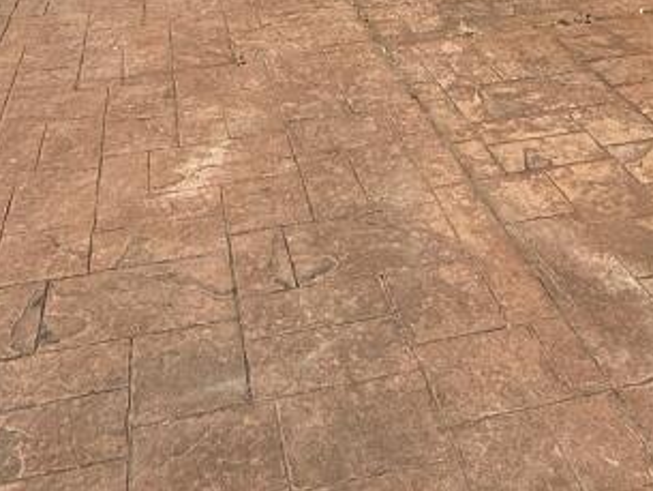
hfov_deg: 40.3
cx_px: 368
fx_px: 887
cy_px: -294
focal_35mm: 47
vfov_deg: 23.2
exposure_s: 1/2717
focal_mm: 2.22
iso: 50
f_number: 2.2
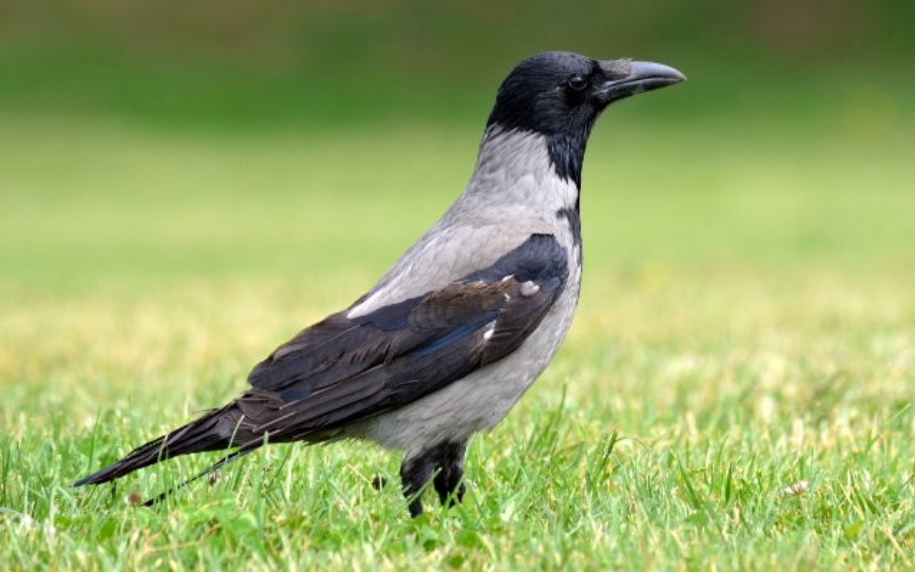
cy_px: 280
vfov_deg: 3.2
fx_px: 10326
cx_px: 458
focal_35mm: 414
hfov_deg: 5.1
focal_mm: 270
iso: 160
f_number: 8
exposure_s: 1/125
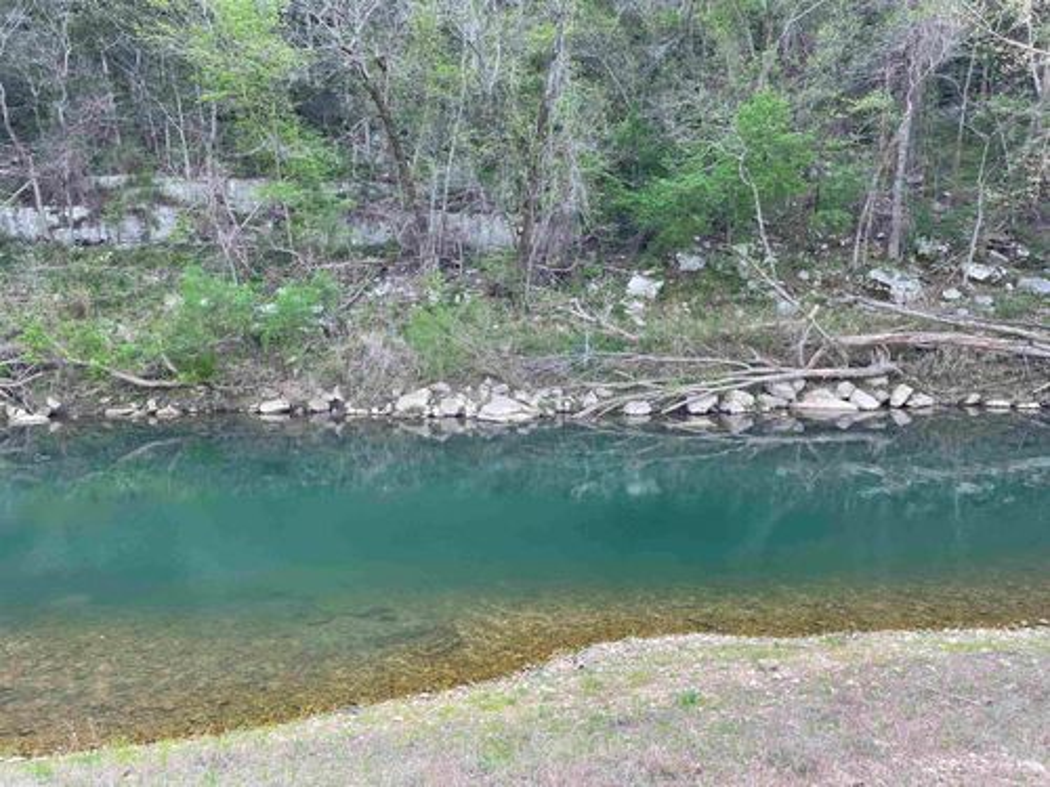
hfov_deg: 67.3
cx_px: 525
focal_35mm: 26
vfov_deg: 53.1
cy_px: 394
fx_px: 789
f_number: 1.6
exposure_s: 1/330
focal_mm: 4.2
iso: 32
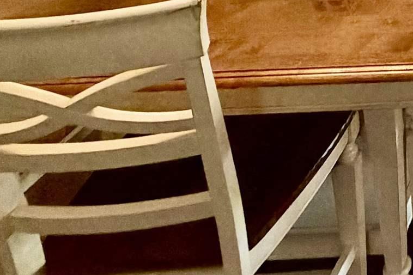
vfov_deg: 16.7
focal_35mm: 59
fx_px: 677
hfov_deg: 24.3
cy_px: -290
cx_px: 658
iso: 320
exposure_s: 1/60
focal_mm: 2.22
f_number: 2.2
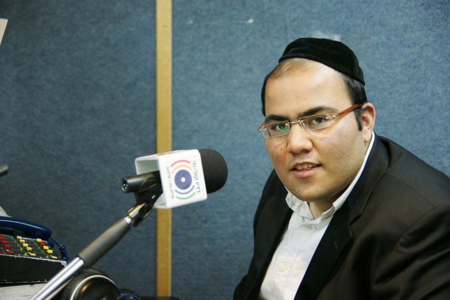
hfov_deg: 33.4
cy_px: 150
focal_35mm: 60
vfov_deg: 22.6
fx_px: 750
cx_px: 225
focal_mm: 40
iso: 400
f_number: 2.8
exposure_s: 1/50
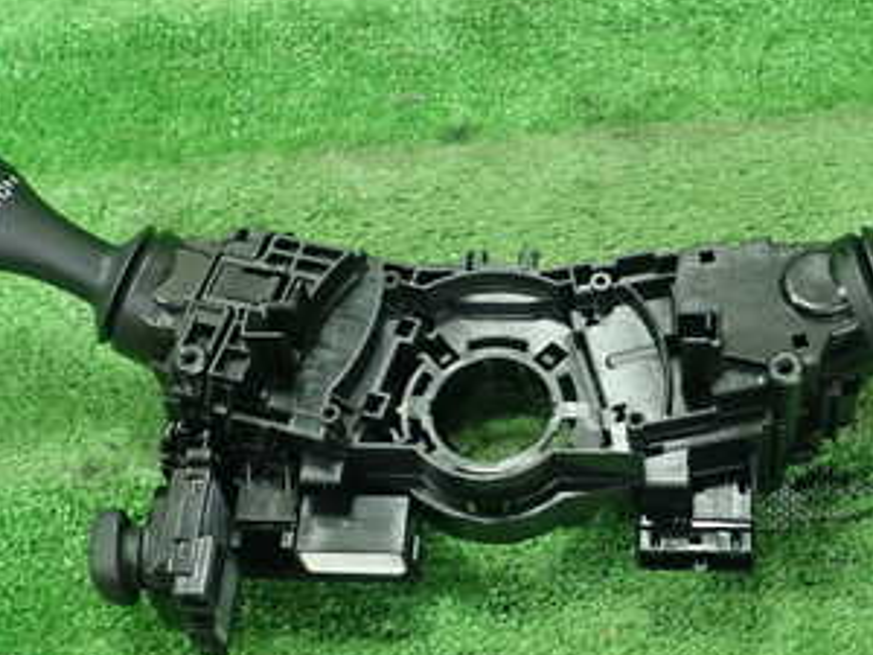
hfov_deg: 32.1
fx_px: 1513
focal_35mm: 60
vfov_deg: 24.4
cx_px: 495
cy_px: 282
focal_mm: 5.5
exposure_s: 1/125
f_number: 2.3
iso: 500
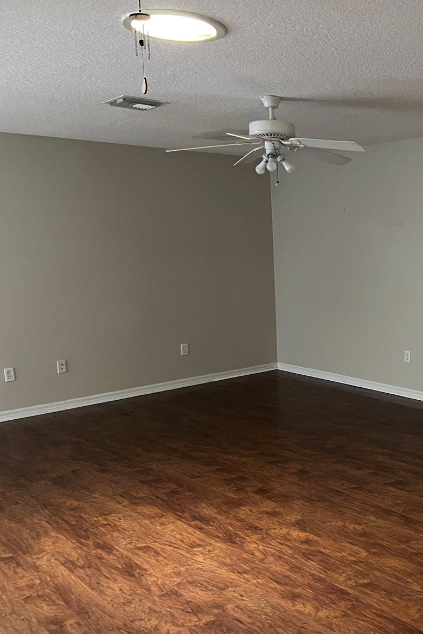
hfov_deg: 33.2
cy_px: 316
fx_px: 652
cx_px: 414
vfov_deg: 51.9
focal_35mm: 37
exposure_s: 1/34
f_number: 1.5
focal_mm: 5.7
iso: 640
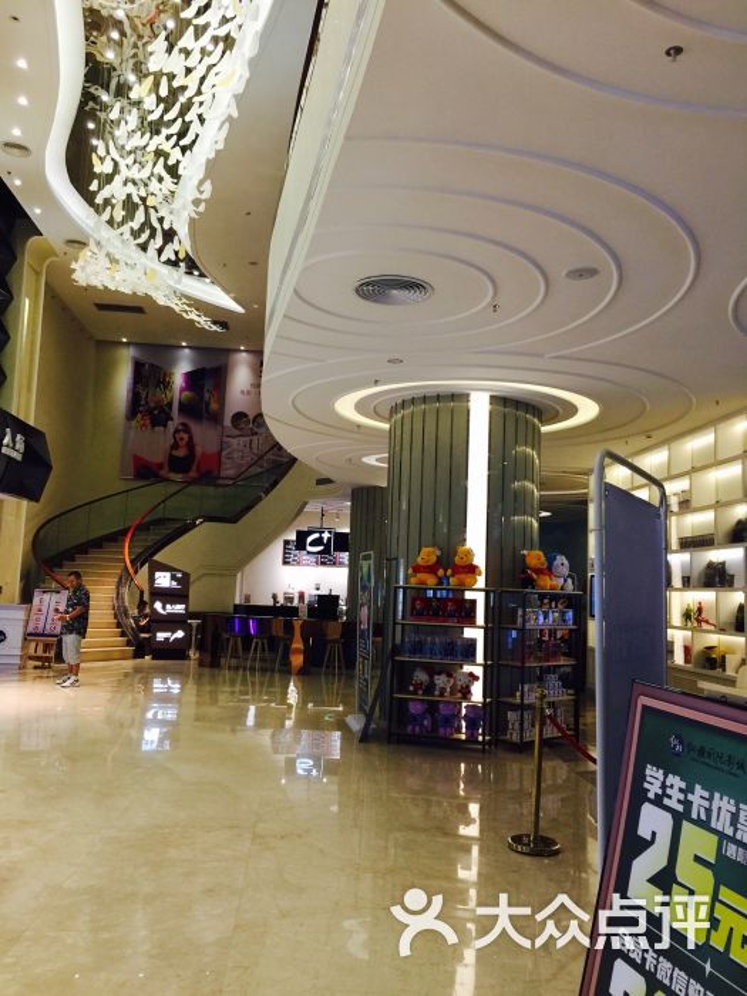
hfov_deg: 48.2
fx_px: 834
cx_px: 374
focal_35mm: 29
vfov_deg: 61.7
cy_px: 498
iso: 64
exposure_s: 1/33
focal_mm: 4.15
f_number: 2.2
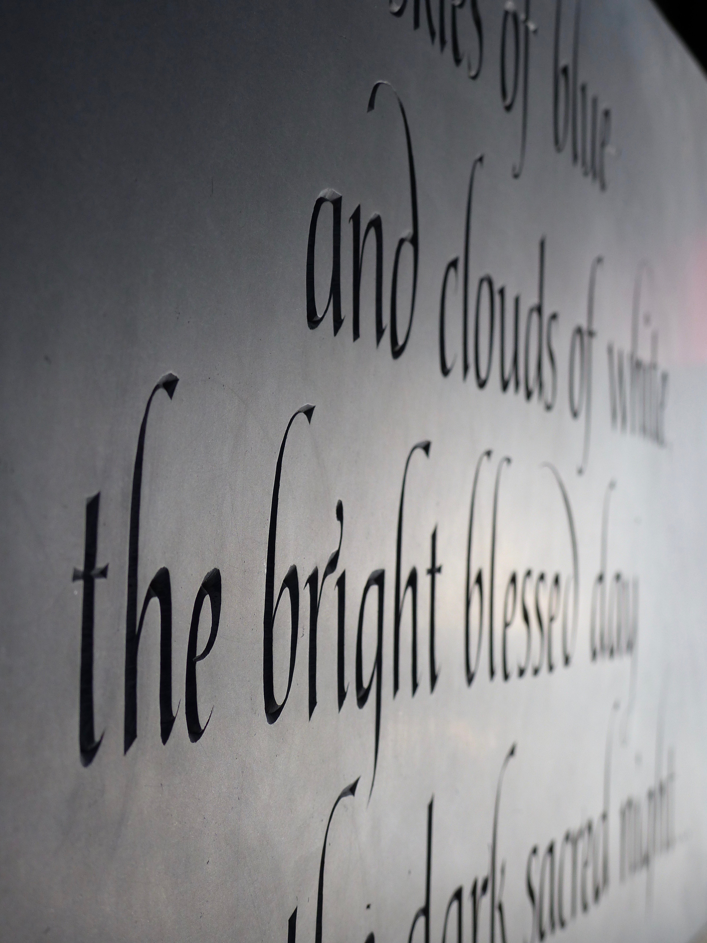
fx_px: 2669
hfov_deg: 15.1
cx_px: 354
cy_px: 472
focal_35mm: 98
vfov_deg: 20.0
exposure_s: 1/100
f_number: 3.5
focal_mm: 16.4
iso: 100
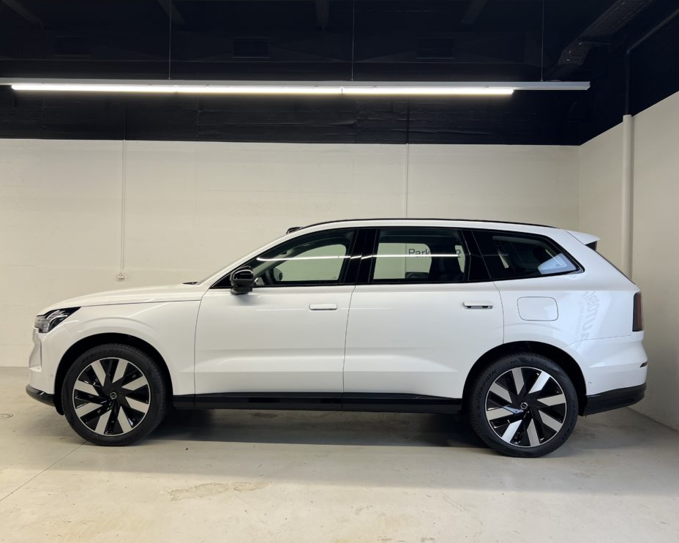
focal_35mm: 28
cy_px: 265
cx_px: 317
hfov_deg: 62.2
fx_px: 563
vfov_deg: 51.5
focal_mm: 5.7
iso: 50
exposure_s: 1/100
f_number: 1.5
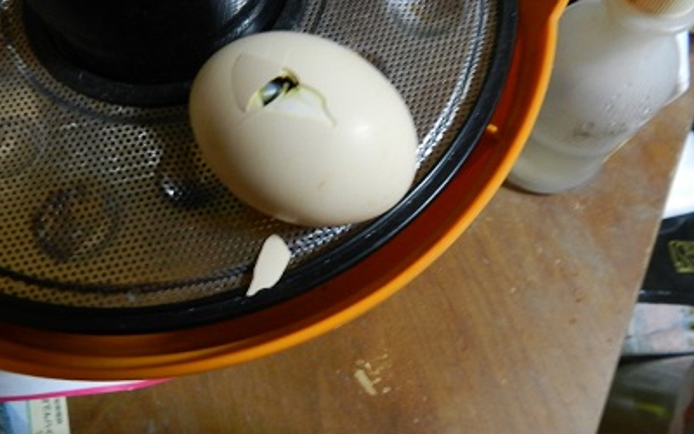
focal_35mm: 25
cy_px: 222
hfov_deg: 72.5
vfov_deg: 49.3
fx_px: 473
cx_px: 342
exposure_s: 1/1.6
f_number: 3.4
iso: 400
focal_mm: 4
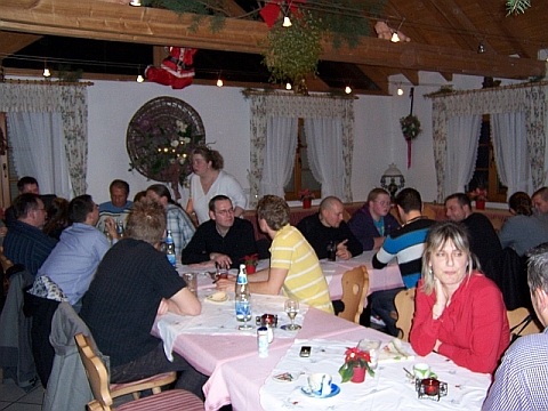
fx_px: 522
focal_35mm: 33
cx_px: 274
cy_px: 206
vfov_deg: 42.9
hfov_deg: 55.4
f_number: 2.8
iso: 140
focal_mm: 5.5
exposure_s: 1/60
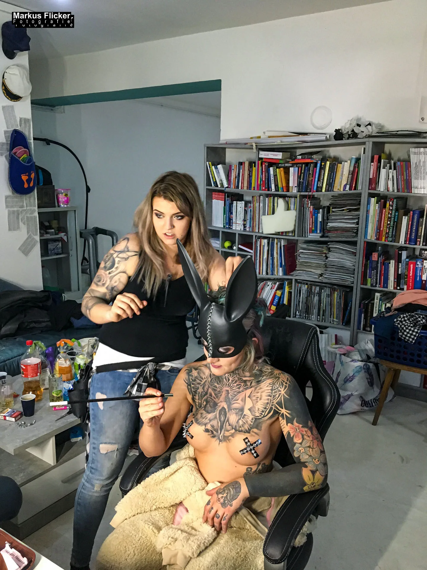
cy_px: 285
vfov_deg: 61.7
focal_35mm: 29
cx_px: 214
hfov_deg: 48.2
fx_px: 477
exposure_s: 1/35
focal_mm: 4.15
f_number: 2.2
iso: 250
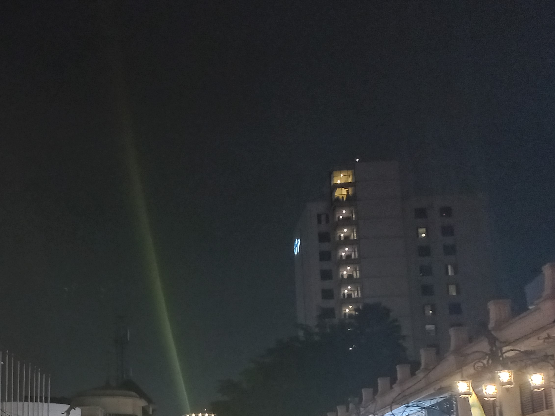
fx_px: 818
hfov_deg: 34.6
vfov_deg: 27.8
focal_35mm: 51
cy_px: 346
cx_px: 18
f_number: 1.8
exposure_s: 1/25
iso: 1000
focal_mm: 4.6
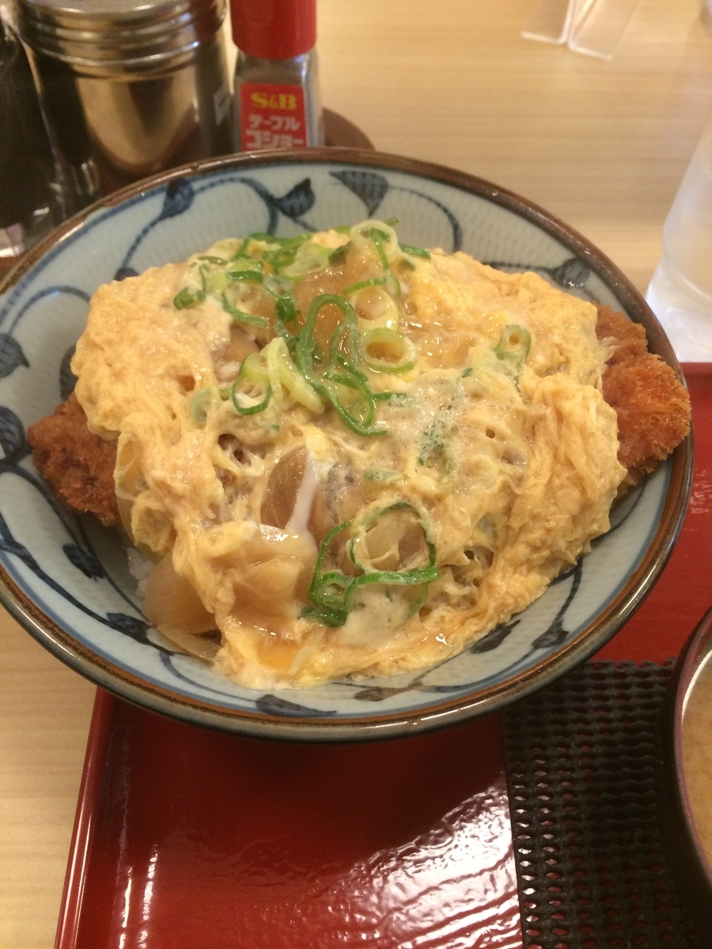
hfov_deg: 48.2
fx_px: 795
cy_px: 474
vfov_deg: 61.7
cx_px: 356
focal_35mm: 29
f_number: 2.2
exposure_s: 1/30
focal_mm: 4.15
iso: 160
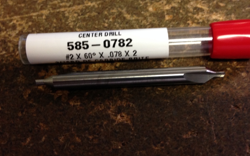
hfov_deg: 46.2
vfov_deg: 29.7
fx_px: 293
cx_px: 128
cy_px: 52
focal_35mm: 43
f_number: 2.4
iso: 160
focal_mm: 4.12
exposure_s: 1/20
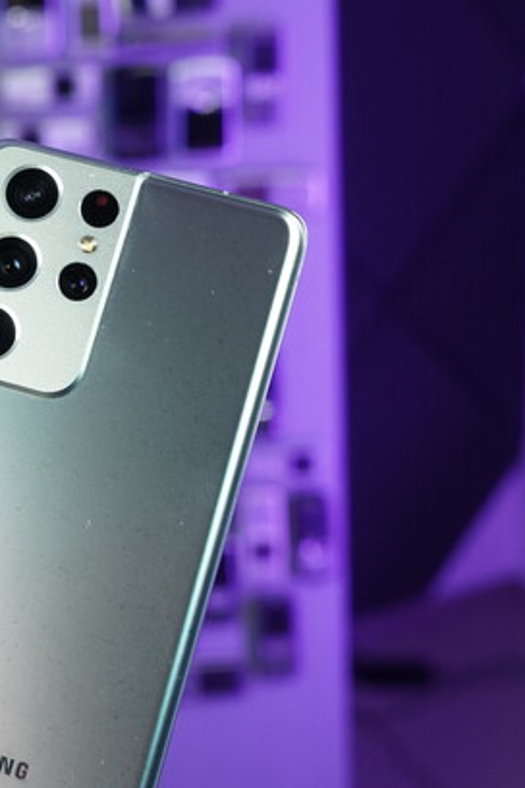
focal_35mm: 79
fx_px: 1728
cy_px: 393
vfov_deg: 25.7
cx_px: -48
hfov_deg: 16.8
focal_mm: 52
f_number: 8
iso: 3200
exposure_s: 1/125
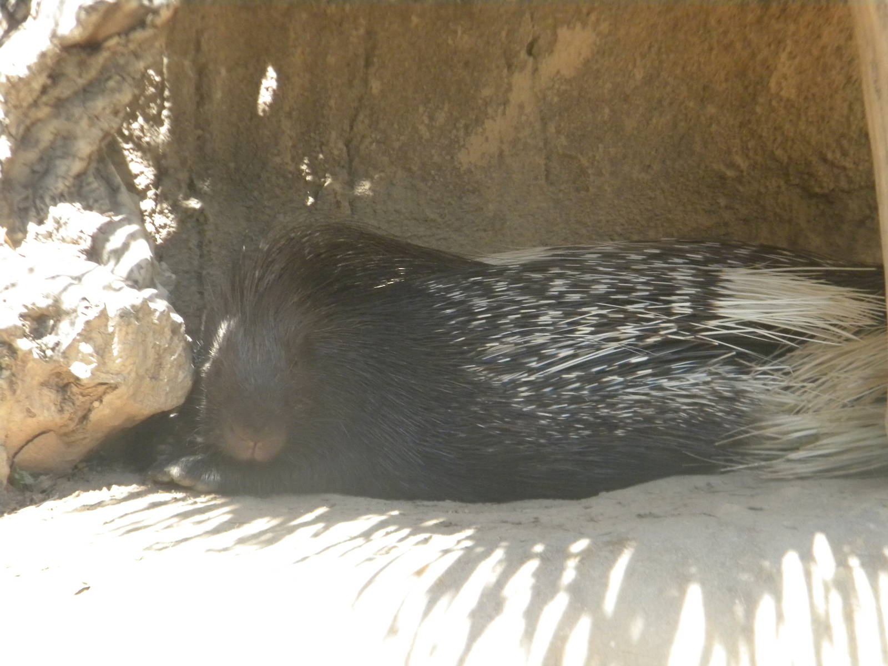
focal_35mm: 148
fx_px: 3797
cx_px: 444
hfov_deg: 13.3
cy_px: 333
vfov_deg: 10.0
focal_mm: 26.8
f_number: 5
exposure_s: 1/510
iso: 400
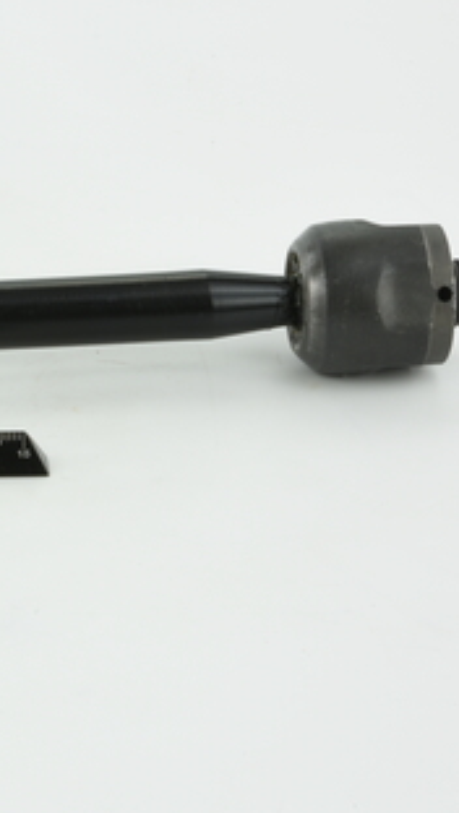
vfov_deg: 14.8
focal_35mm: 145
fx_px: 3131
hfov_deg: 8.1
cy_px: 404
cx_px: -313
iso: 64
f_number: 32
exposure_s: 1/2.5
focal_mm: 60
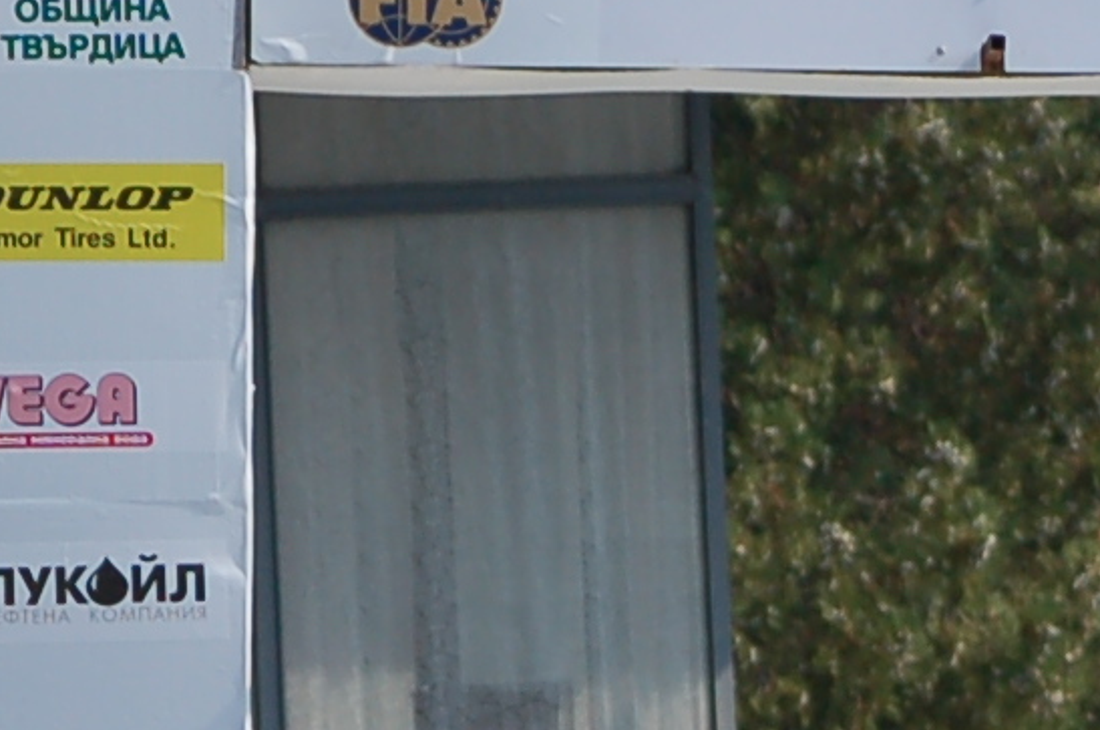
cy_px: 987
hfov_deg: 2.9
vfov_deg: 1.9
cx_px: 1406
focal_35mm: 710
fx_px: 21662
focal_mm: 86
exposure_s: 1/800
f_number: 7.1
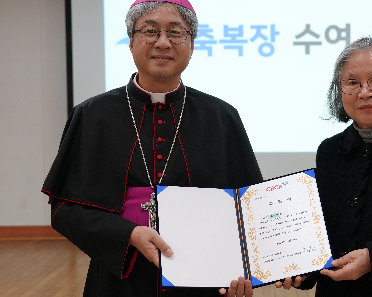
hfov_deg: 25.9
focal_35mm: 73
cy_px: 158
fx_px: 804
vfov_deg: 21.0
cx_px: 259
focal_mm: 45
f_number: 4
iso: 1000
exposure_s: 1/160
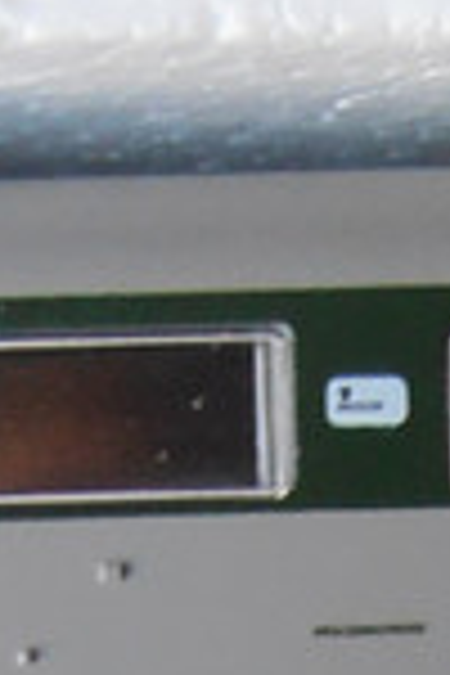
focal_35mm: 177
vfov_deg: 10.6
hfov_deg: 7.7
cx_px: 439
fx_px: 3318
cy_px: 1346
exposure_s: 1/30
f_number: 3
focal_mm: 4.2
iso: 80
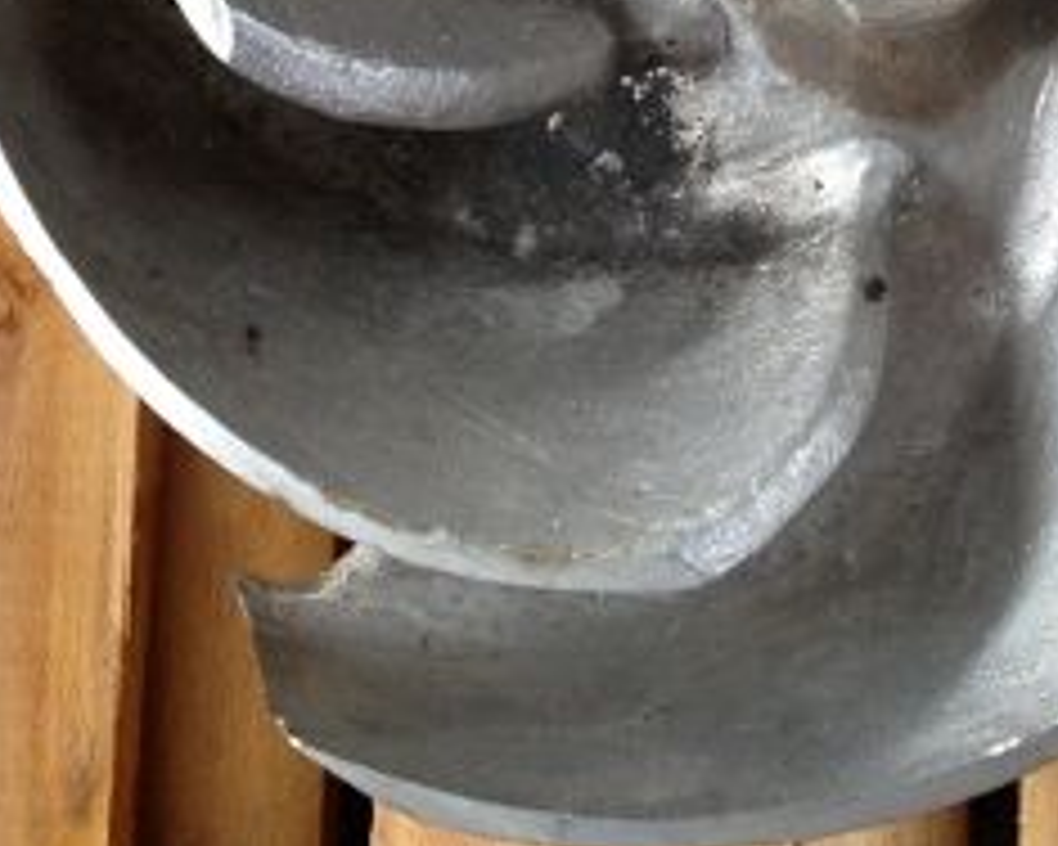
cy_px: -32
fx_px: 2912
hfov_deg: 20.3
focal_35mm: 93
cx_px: 896
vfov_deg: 16.2
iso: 50
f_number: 2.4
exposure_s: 1/20
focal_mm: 4.28
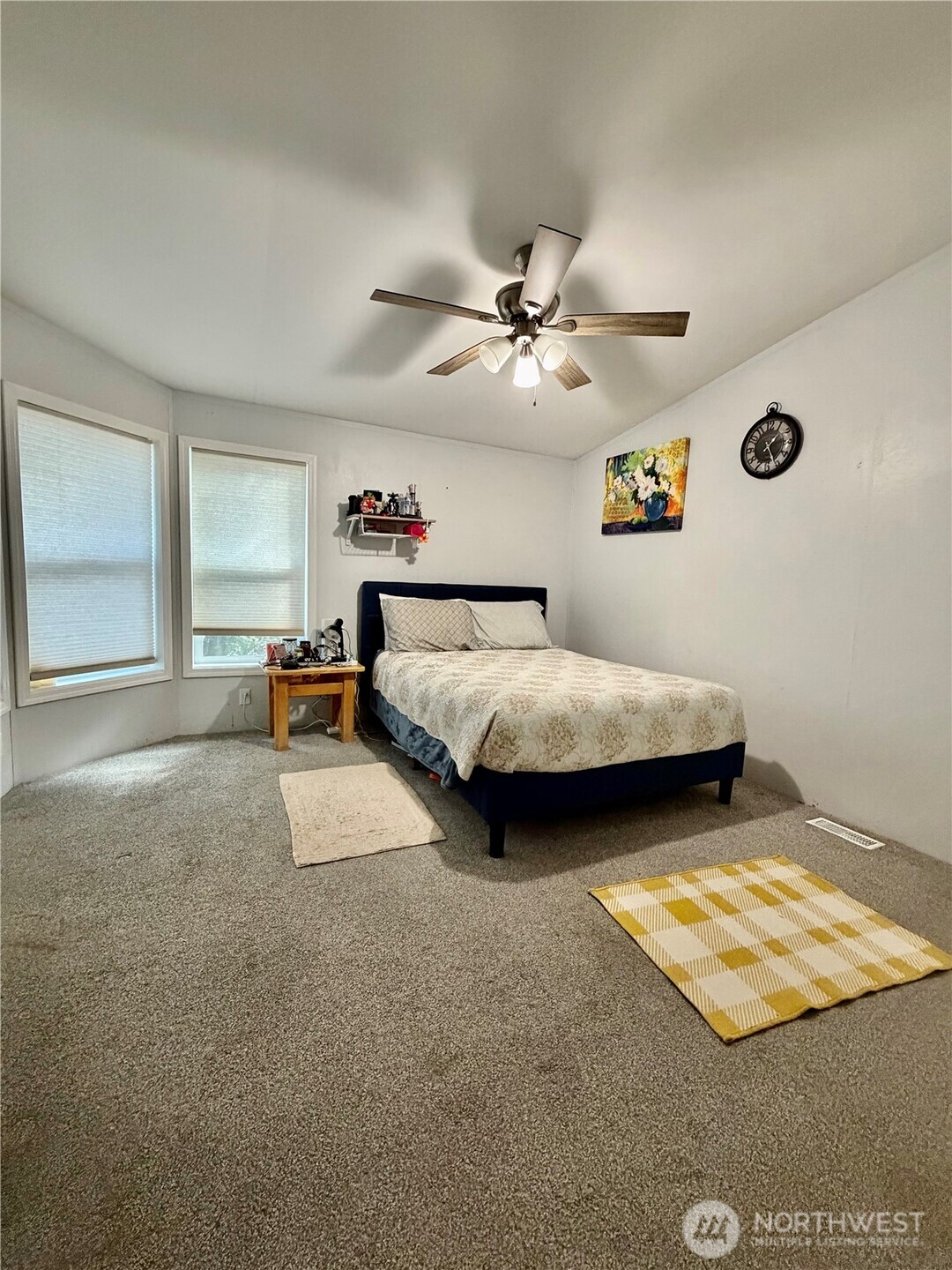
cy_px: 635
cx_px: 476
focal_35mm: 14
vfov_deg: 102.1
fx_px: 513
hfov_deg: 85.7
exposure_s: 1/59
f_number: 2.2
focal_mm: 2.22
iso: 640
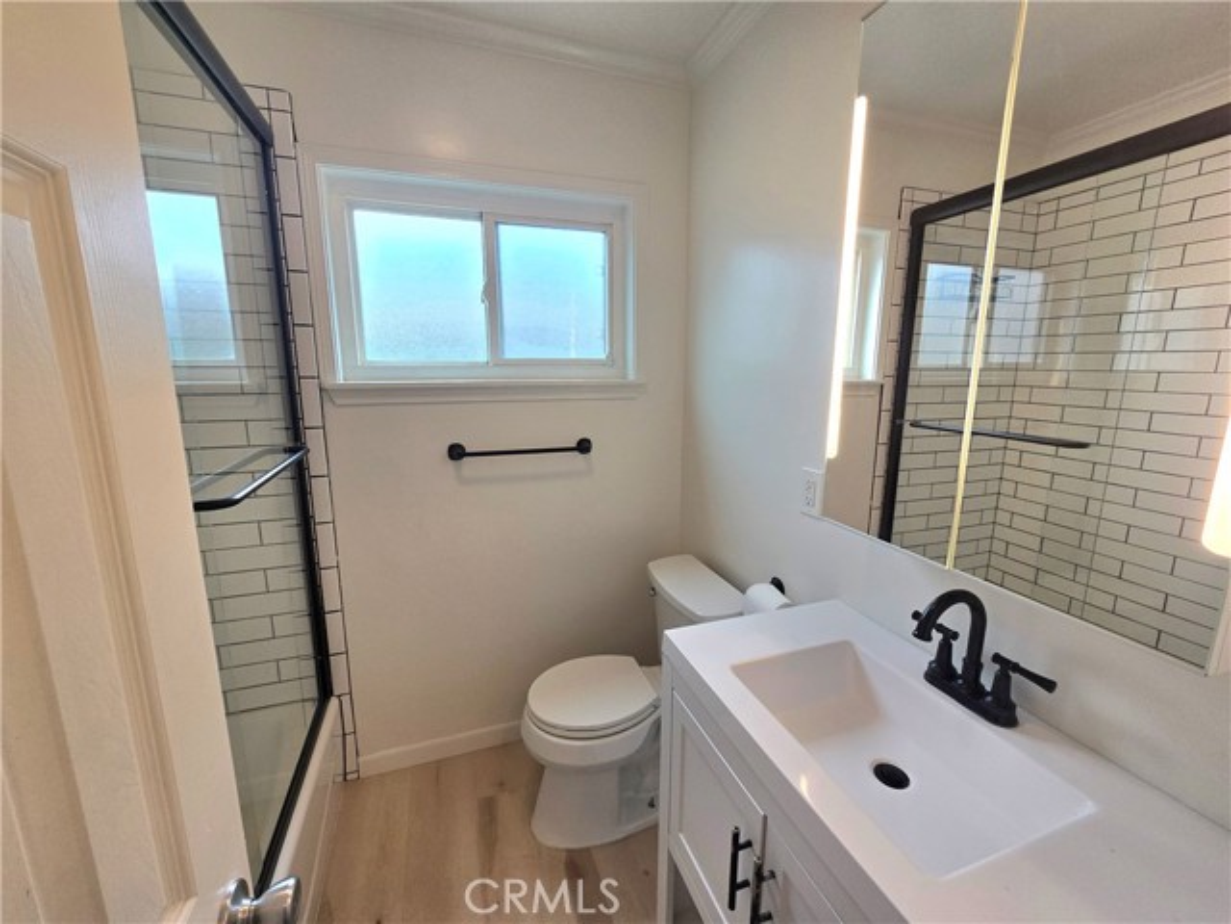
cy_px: 462
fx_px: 462
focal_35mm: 13
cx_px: 616
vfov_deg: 89.9
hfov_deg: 106.2
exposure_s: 1/120
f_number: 2.2
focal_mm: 2.2
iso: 64
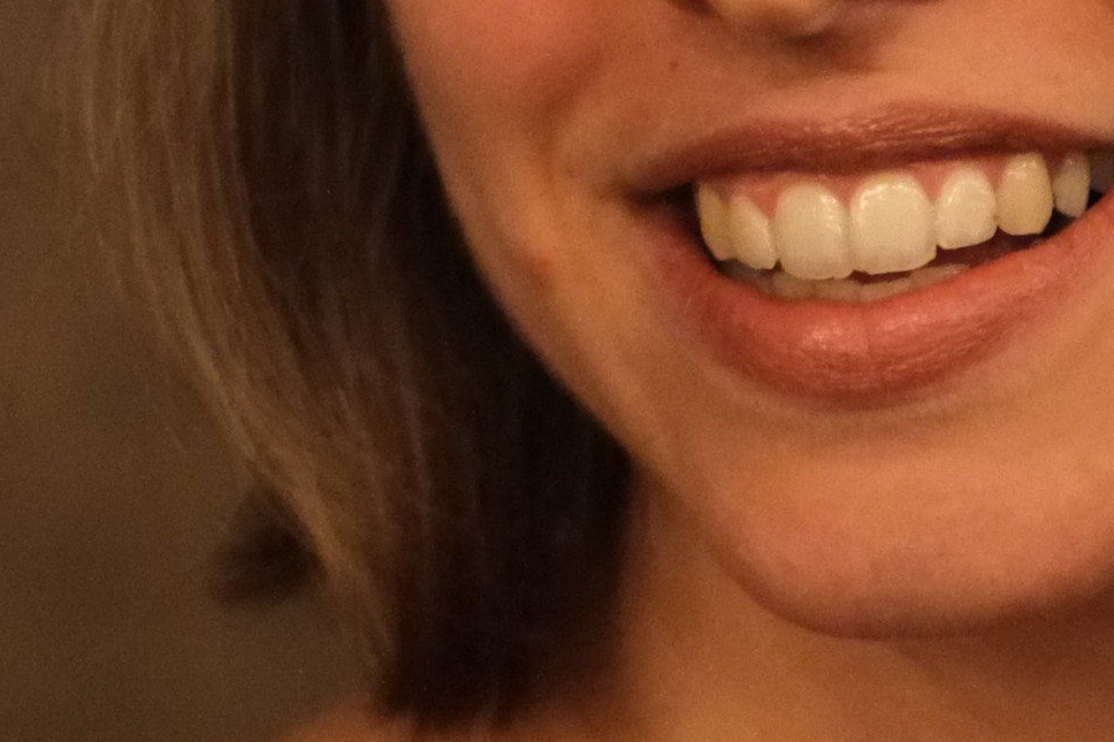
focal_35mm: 268
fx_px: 8291
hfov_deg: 7.6
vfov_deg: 5.1
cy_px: 47
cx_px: 1422
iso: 5000
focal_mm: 35
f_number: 2
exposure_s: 1/60
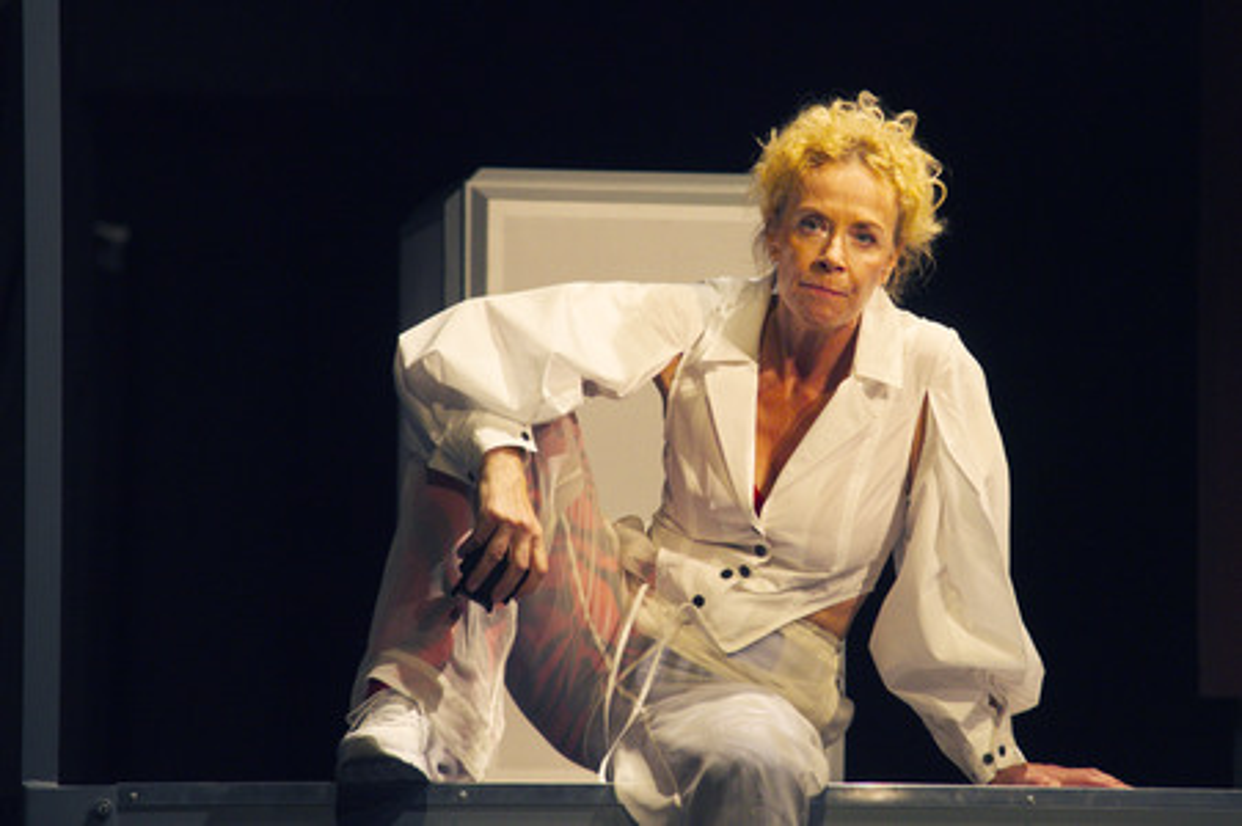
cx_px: 621
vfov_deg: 6.9
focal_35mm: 200
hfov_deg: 10.3
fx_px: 6895
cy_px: 413
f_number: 5
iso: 1600
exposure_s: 1/160
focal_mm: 200
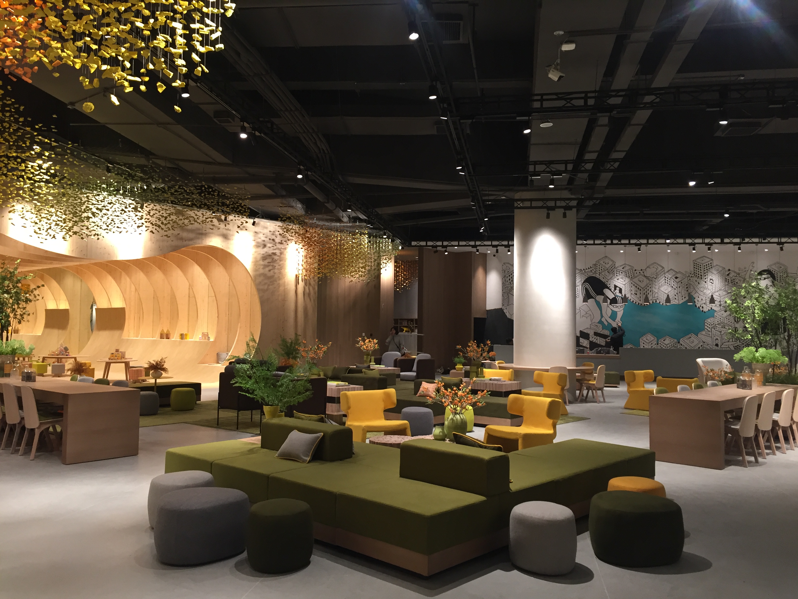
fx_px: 669
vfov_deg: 48.2
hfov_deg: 61.7
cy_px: 300
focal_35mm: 29
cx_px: 399
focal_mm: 4.15
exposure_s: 1/33
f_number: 2.2
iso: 100
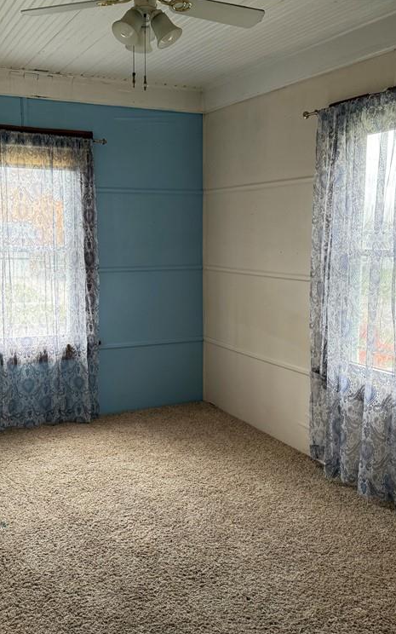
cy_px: 324
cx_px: 148
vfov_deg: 55.3
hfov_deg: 36.1
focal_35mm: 35
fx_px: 604
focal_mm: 6.76
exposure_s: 1/121
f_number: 1.78
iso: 125
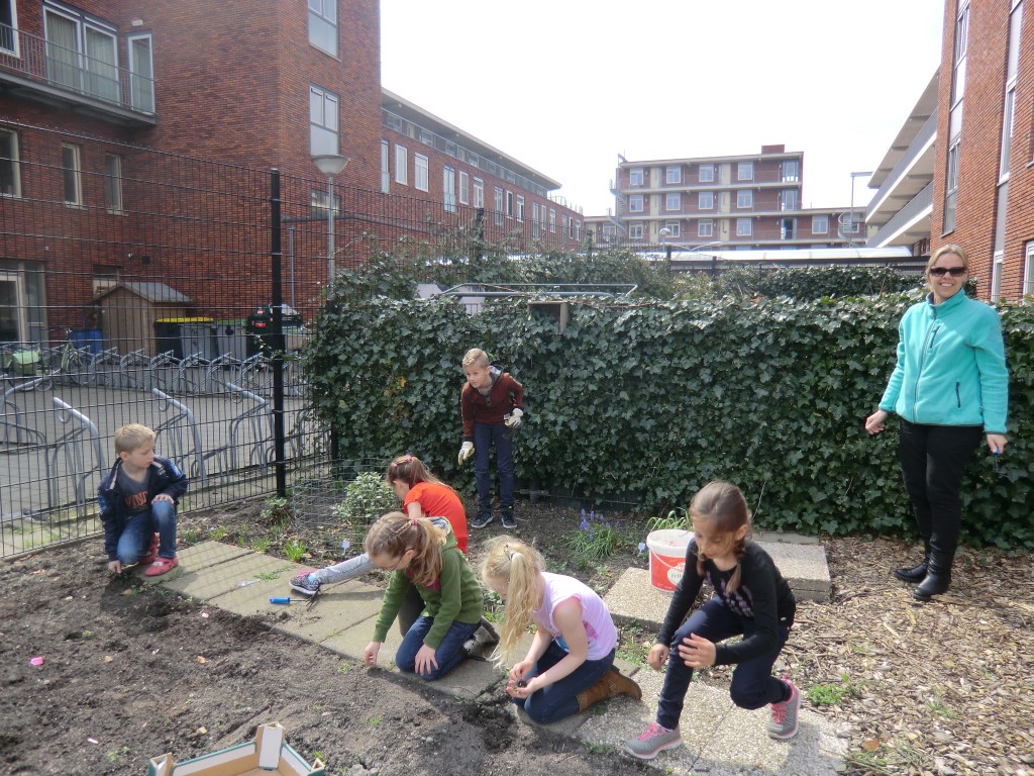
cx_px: 517
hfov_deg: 71.6
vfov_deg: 56.8
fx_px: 717
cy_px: 388
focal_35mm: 24
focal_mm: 4.3
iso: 64
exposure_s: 1/320
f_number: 3.2
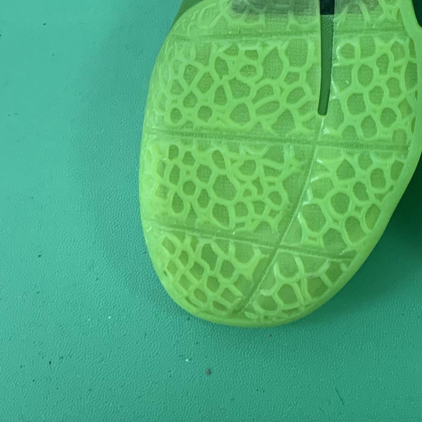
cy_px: -47
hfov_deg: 21.4
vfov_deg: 21.1
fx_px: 1076
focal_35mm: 78
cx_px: 424
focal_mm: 4.25
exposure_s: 1/60
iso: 160
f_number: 1.8
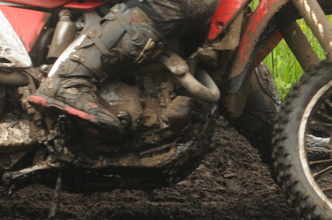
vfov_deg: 3.6
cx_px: 110
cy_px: -9
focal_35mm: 375
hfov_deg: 5.5
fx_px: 3453
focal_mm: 70
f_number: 3.5
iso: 320
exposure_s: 1/640
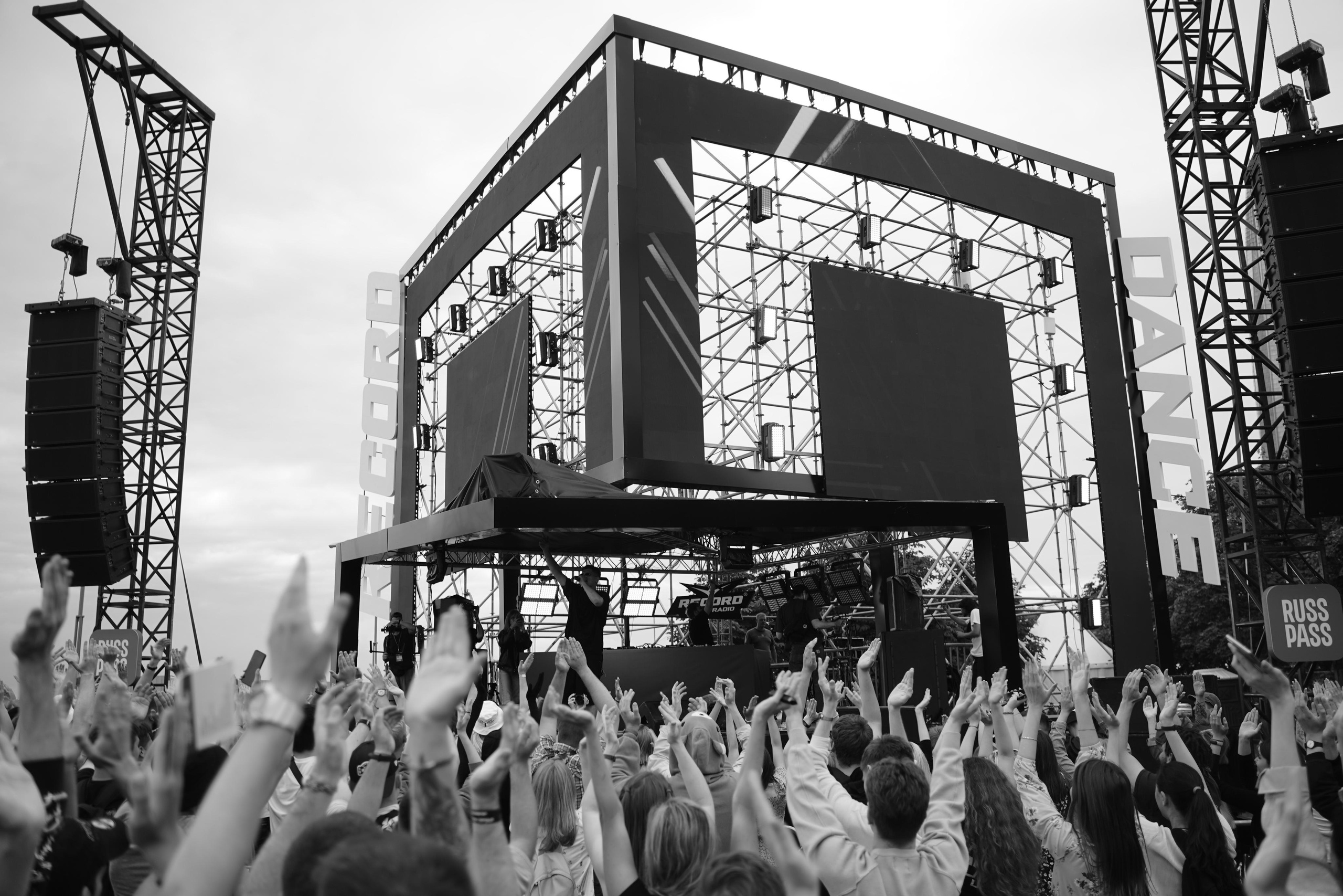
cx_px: 672
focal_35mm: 28
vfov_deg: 46.4
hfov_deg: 65.5
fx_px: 1045
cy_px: 448
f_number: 2.8
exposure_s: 1/160
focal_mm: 28
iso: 100
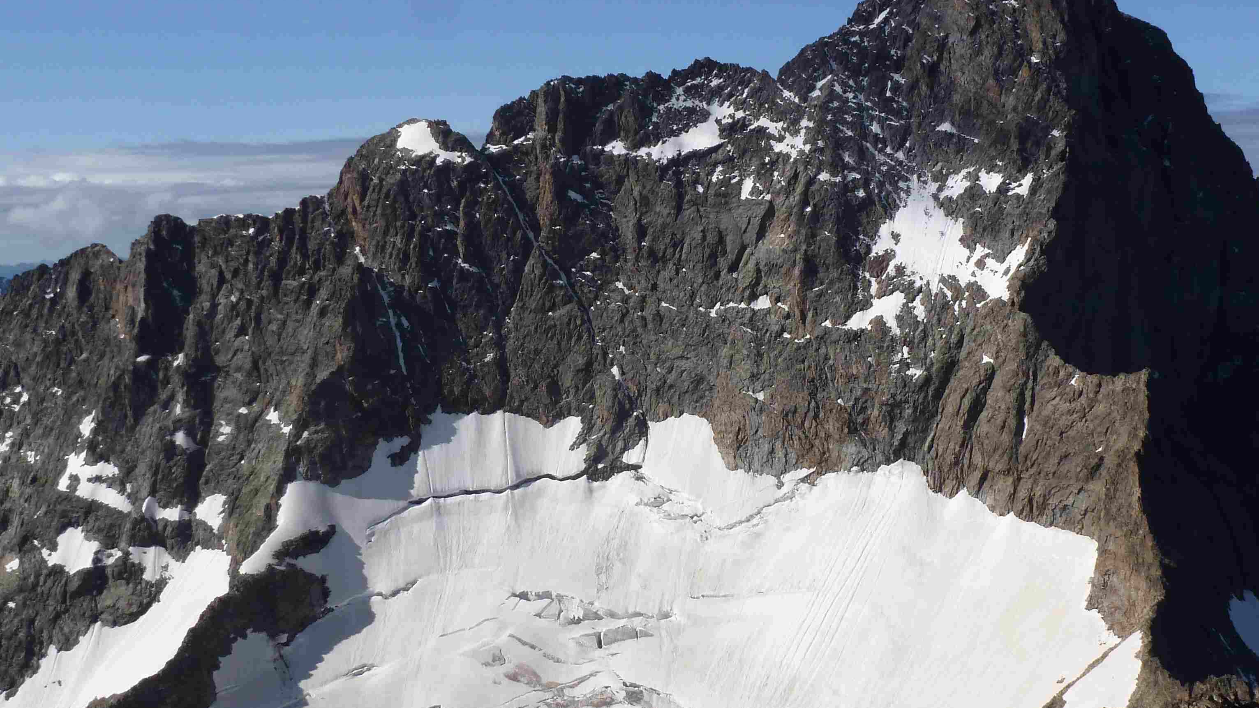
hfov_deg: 33.3
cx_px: 677
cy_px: 327
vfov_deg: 19.1
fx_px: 2103
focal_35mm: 63
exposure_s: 1/640
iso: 100
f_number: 5.6
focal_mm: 7.4
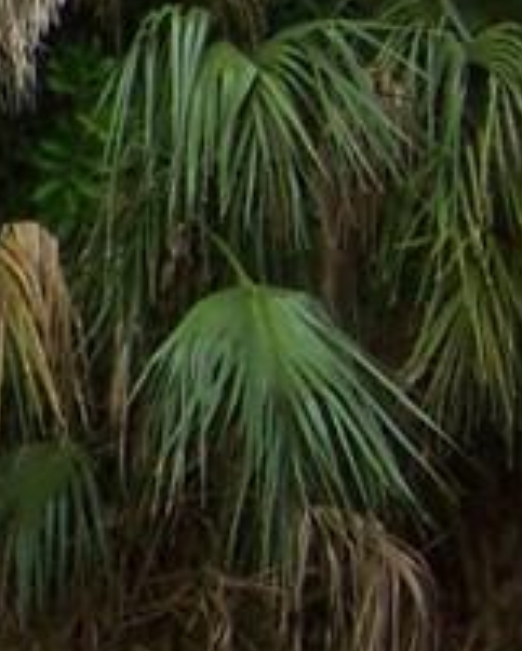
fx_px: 5403
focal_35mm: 280
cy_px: 586
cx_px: -811
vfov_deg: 6.9
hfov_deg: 5.3
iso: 67
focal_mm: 5.85
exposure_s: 1/320
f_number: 2.8
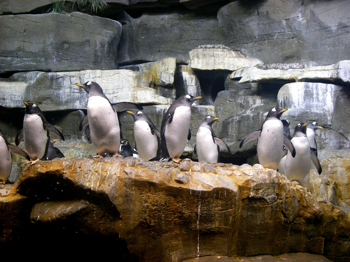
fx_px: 556
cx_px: 175
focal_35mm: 55
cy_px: 131
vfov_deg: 26.6
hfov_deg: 34.9
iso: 200
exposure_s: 1/30
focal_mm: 9.2
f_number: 3.6
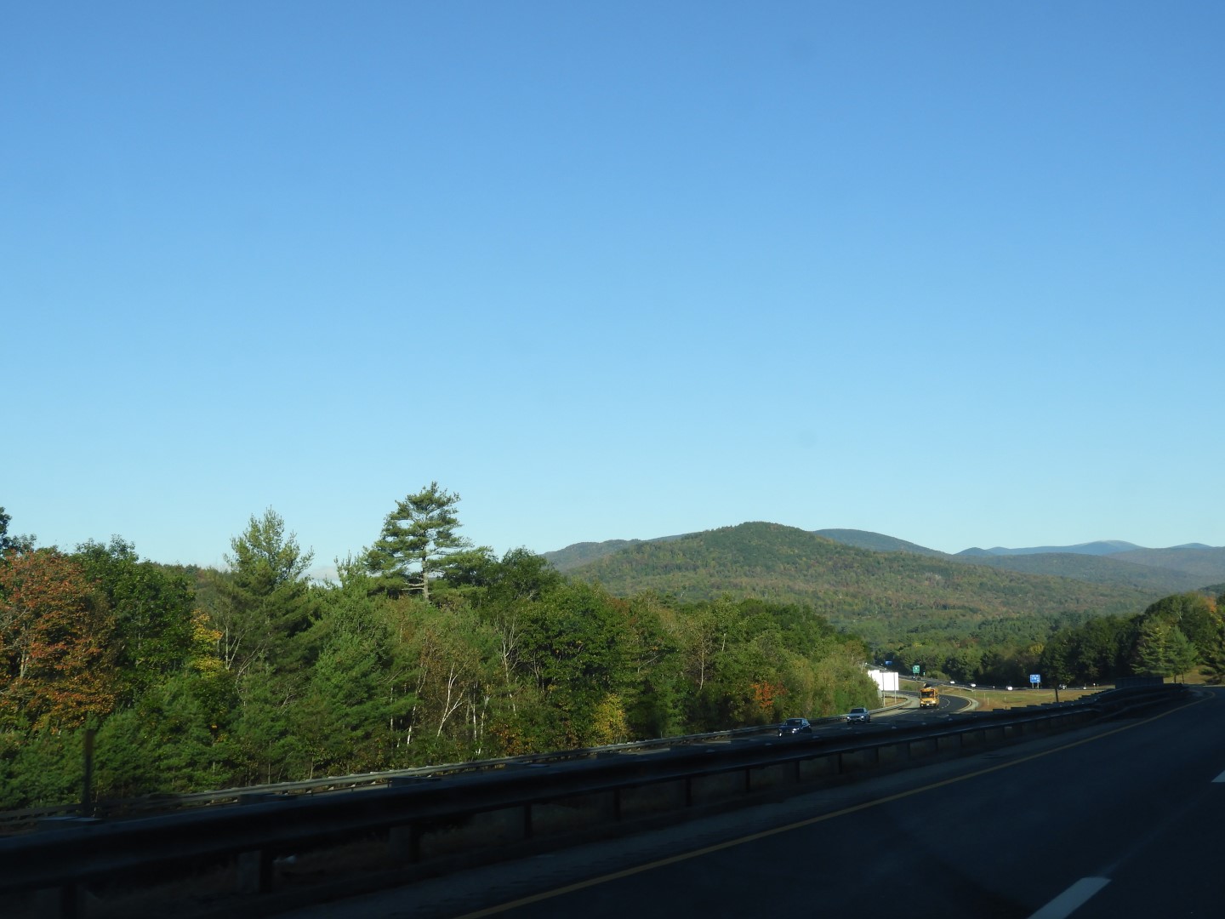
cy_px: 460
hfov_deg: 42.1
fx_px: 1592
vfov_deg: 32.2
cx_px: 612
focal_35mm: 45
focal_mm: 8.1
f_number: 4
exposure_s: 1/640
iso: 100
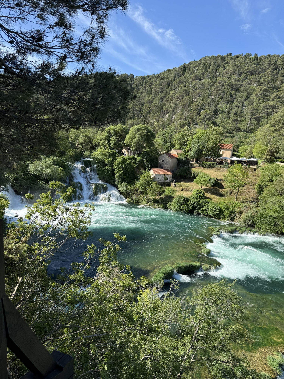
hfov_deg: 56.8
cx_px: 142
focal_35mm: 24
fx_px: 263
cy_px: 190
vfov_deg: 71.6
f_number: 1.78
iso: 80
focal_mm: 6.76
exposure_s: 1/2169
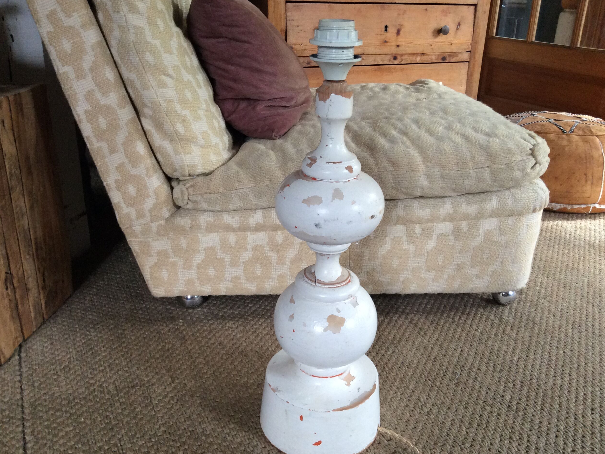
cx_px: 307
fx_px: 577
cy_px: 227
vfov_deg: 42.9
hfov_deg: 55.4
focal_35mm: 33
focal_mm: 3.3
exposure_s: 1/25
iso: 100
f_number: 2.4
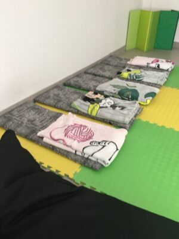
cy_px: 120
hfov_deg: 48.2
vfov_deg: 61.7
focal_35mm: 29
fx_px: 200
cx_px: 90
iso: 100
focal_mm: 4.15
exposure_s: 1/33
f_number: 2.2
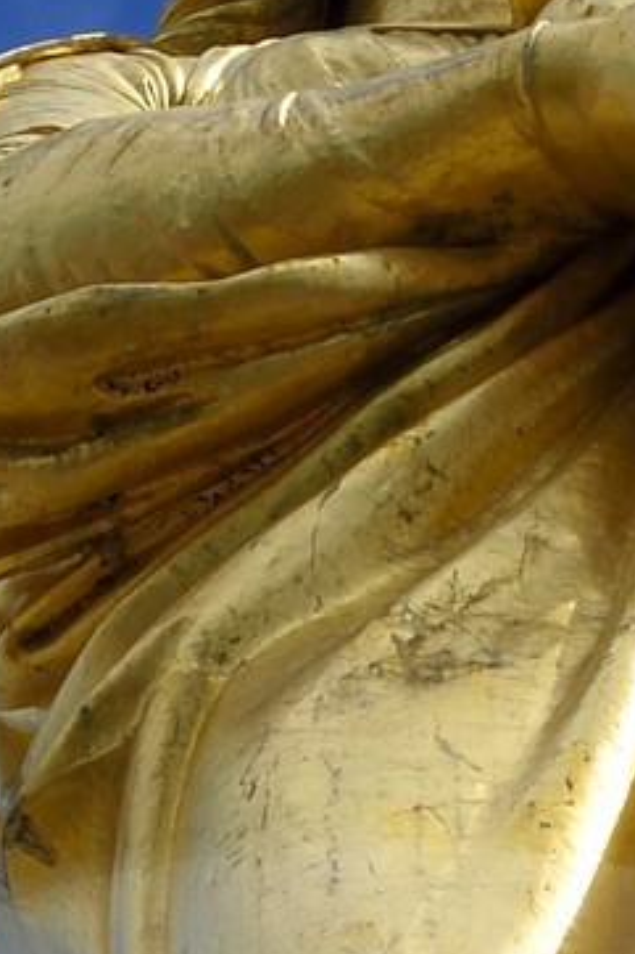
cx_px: 387
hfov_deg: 1.0
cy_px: 2077
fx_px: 35194
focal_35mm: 1329
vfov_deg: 1.5
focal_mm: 200
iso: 200
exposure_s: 1/400
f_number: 14
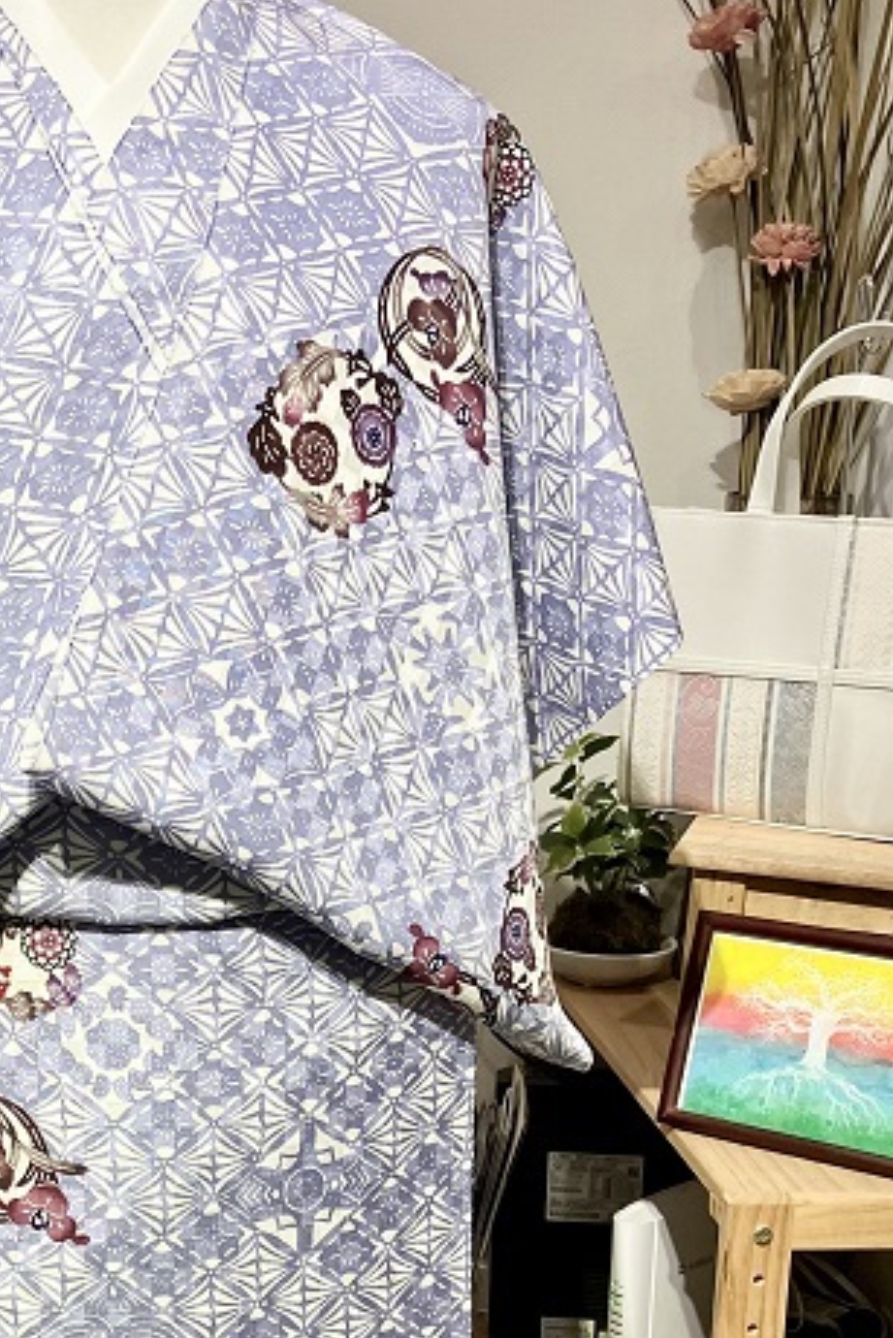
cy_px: 1002
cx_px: 93
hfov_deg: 24.4
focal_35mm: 54
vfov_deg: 36.0
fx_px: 2008
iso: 80
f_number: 1.8
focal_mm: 3.99
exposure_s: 1/108
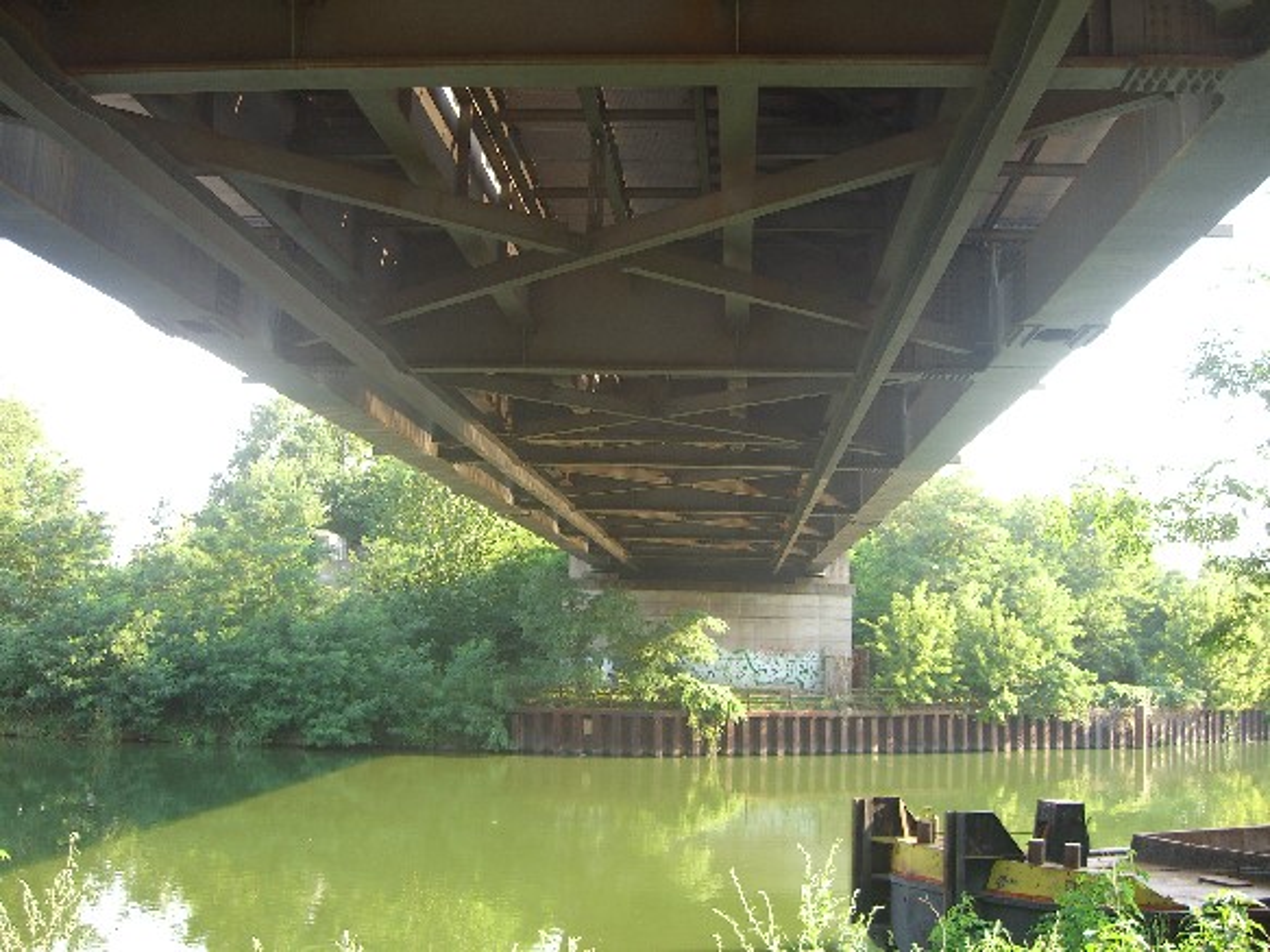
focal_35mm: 38
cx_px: 635
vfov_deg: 37.7
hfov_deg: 49.0
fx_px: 1394
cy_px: 476
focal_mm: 7.9
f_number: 2.8
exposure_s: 1/80
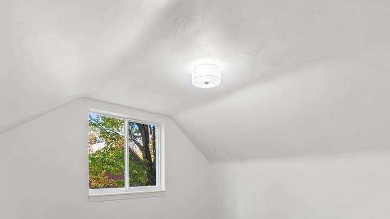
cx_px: 190
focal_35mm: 19
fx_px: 196
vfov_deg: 54.5
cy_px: 174
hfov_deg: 89.5
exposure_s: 1.6
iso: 50
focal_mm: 12
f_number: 11
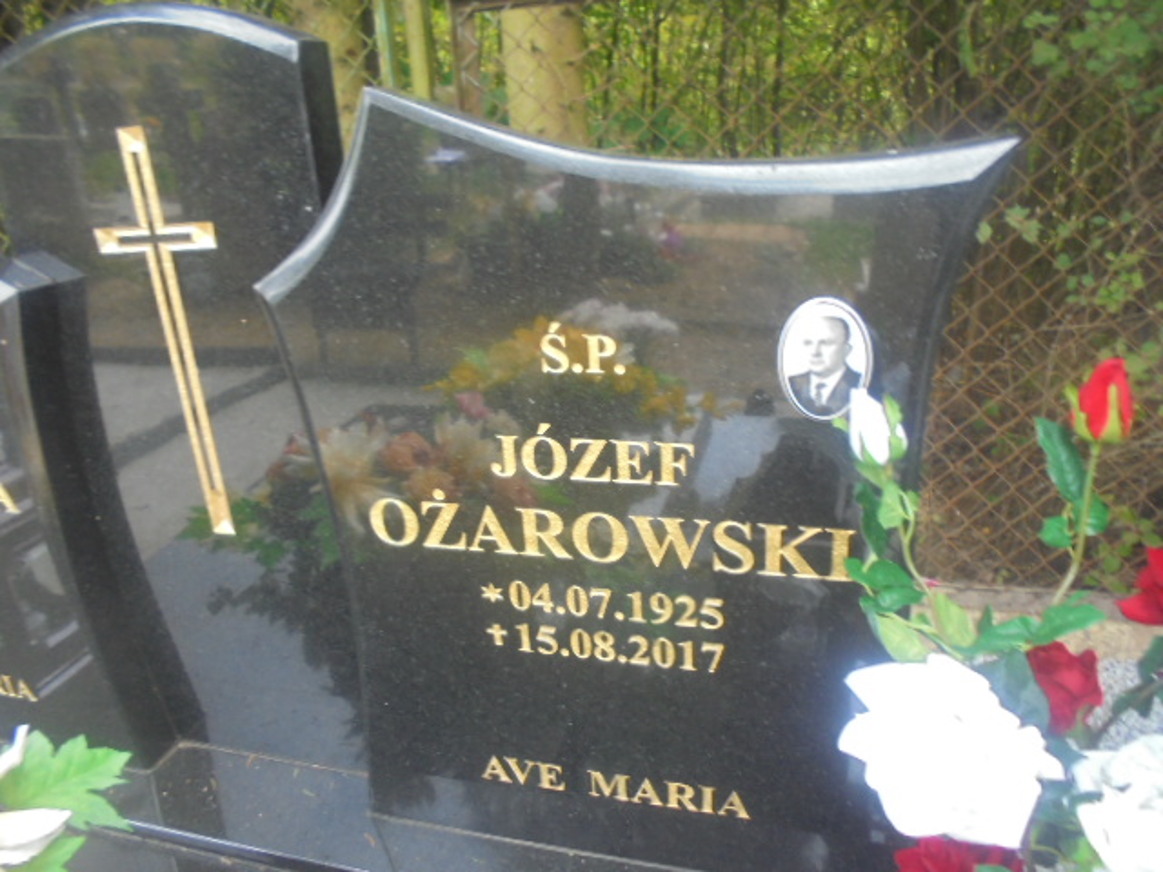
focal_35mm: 26
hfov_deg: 67.3
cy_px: 436
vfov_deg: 53.1
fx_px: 874
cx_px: 582
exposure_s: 1/30
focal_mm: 4.6
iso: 200
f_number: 3.5
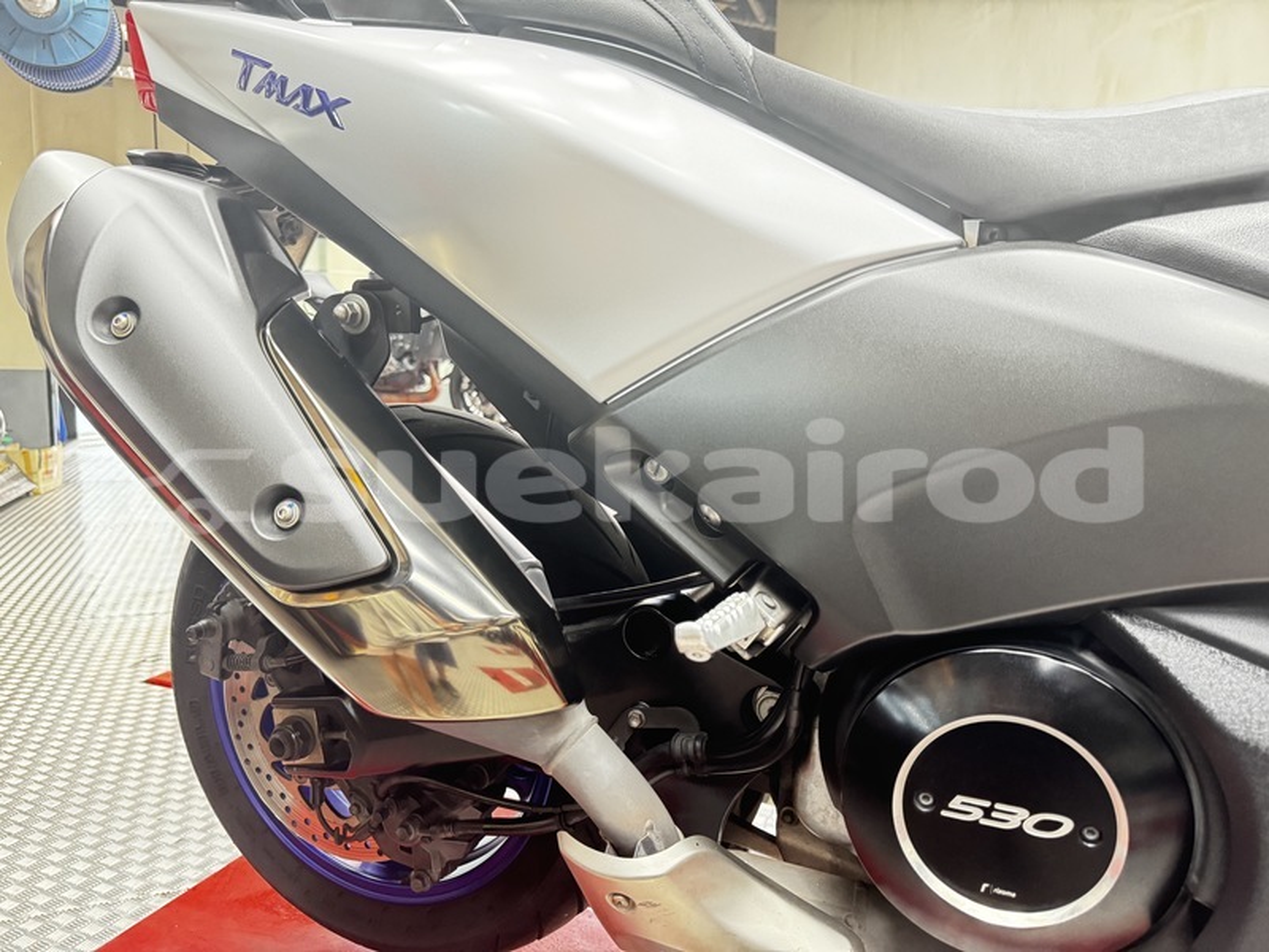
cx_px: 634
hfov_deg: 71.6
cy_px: 476
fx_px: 880
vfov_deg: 56.8
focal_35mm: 24
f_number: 1.78
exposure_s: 1/50
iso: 640
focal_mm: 6.76
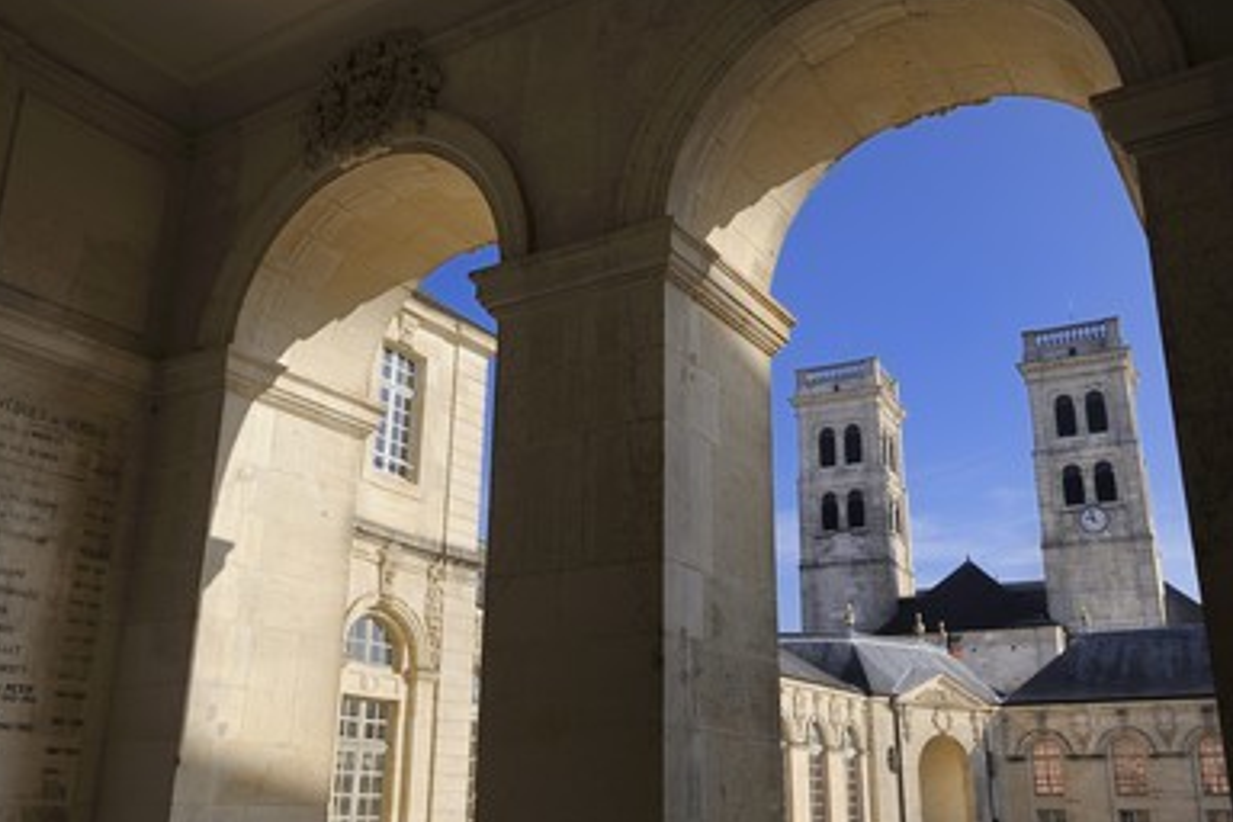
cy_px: 408
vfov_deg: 37.9
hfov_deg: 54.4
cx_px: 629
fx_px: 1199
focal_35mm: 35
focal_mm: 32
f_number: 11
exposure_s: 1/200
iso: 200
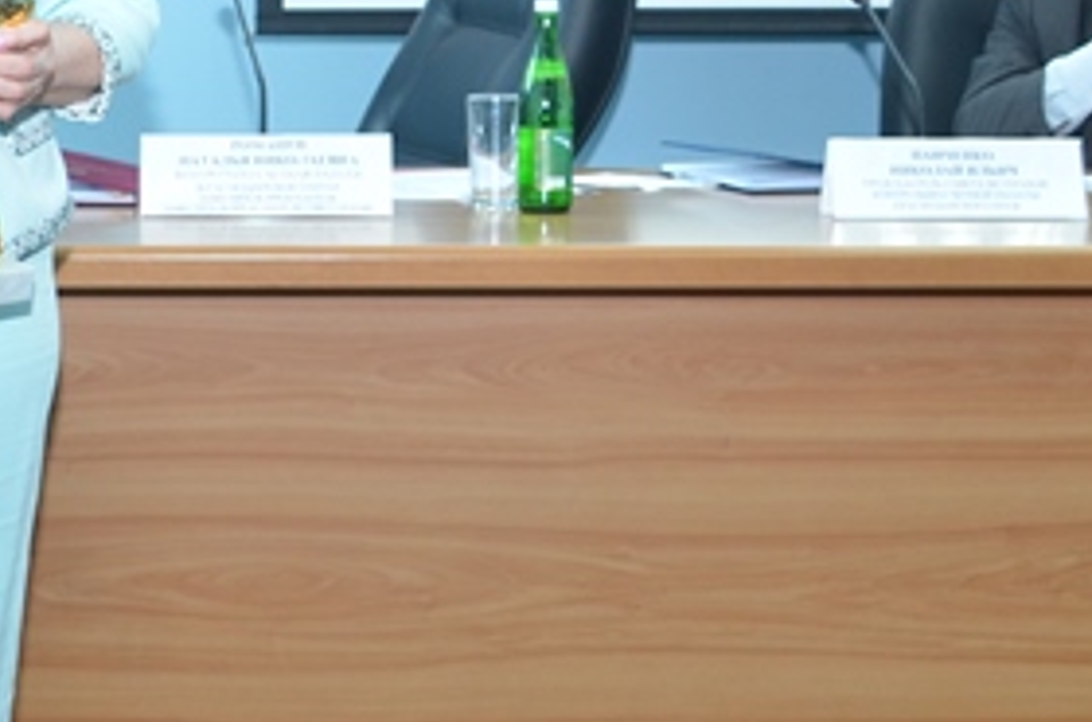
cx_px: 168
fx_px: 3116
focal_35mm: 103
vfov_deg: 13.1
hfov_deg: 19.6
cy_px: 109
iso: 640
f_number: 4
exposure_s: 1/60
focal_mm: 24
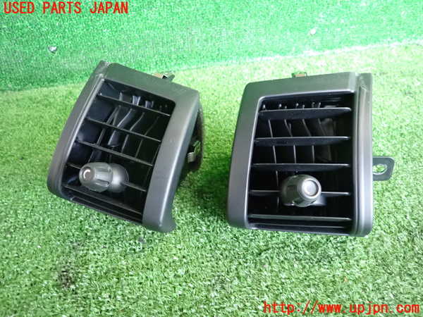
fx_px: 305
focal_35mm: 25
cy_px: 158
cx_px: 212
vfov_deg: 54.9
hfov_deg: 69.4
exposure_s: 1/100
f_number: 2
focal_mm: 4.5
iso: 1250
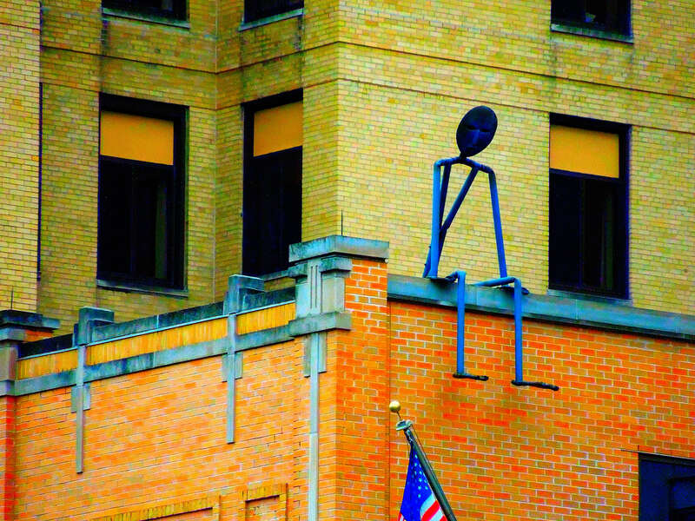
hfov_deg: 5.7
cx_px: 348
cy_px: 260
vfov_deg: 4.2
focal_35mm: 350
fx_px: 7027
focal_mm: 63
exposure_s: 1/250
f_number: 5.9
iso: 1600
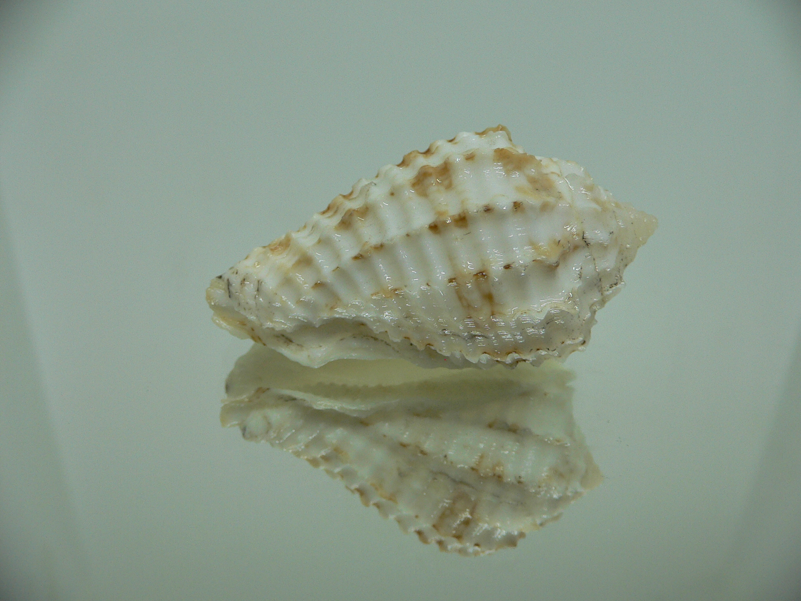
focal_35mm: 35
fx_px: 810
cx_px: 400
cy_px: 300
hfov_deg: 52.6
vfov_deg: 40.7
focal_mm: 4.6
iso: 100
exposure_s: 1/60
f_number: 2.8
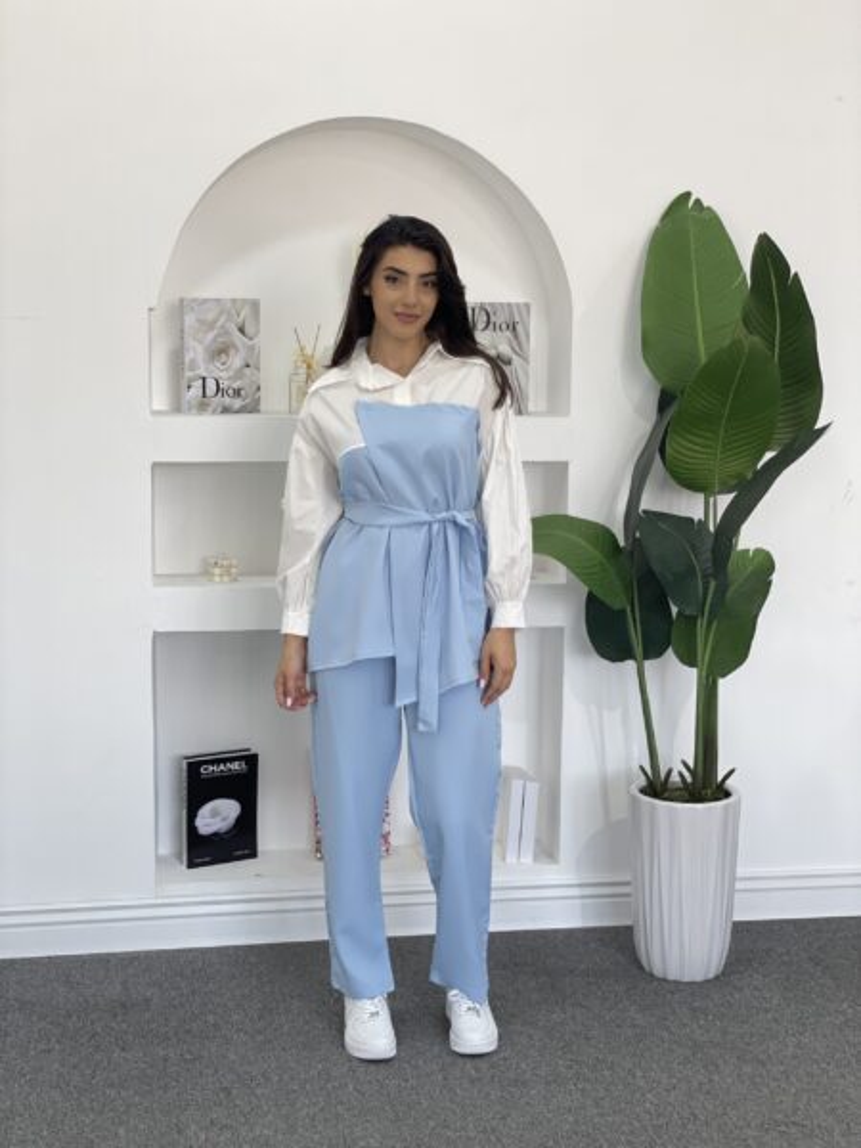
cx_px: 430
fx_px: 1725
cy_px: 574
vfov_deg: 36.8
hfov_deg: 28.0
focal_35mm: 52
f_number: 2
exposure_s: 1/100
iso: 64
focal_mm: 6
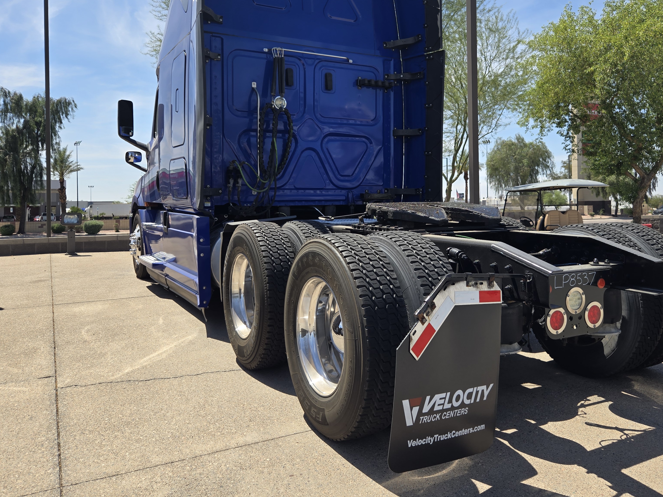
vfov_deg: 46.5
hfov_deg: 59.6
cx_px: 385
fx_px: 575
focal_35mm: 30
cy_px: 197
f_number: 1.8
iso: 25
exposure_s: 1/1410
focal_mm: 5.4
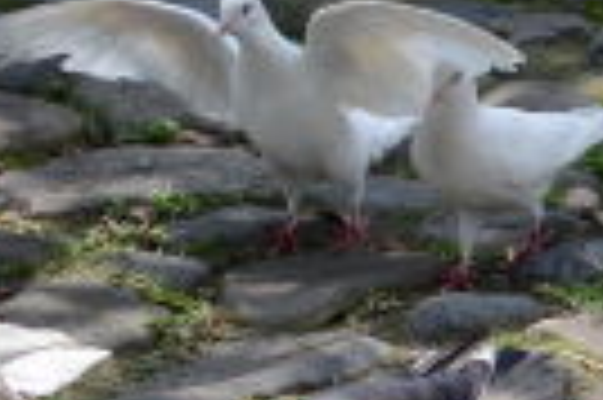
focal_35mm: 385
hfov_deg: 5.1
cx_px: 1708
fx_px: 6435
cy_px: 236
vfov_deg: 3.6
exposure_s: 1/3200
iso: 200
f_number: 2.8
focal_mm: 35
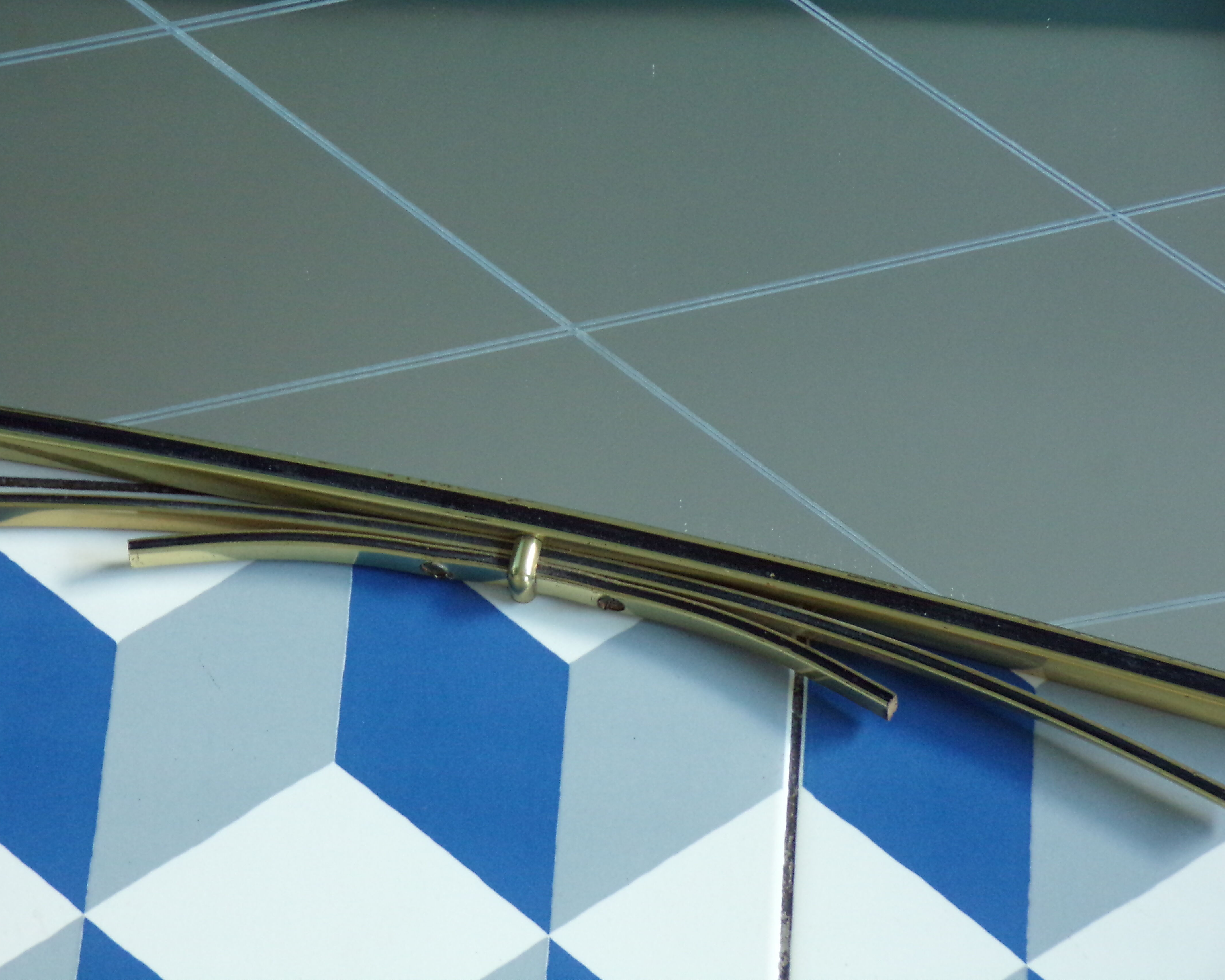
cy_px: 489
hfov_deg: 14.1
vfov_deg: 11.3
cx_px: 580
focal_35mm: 137
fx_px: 4967
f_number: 4.4
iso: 400
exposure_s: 1/15
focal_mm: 23.5
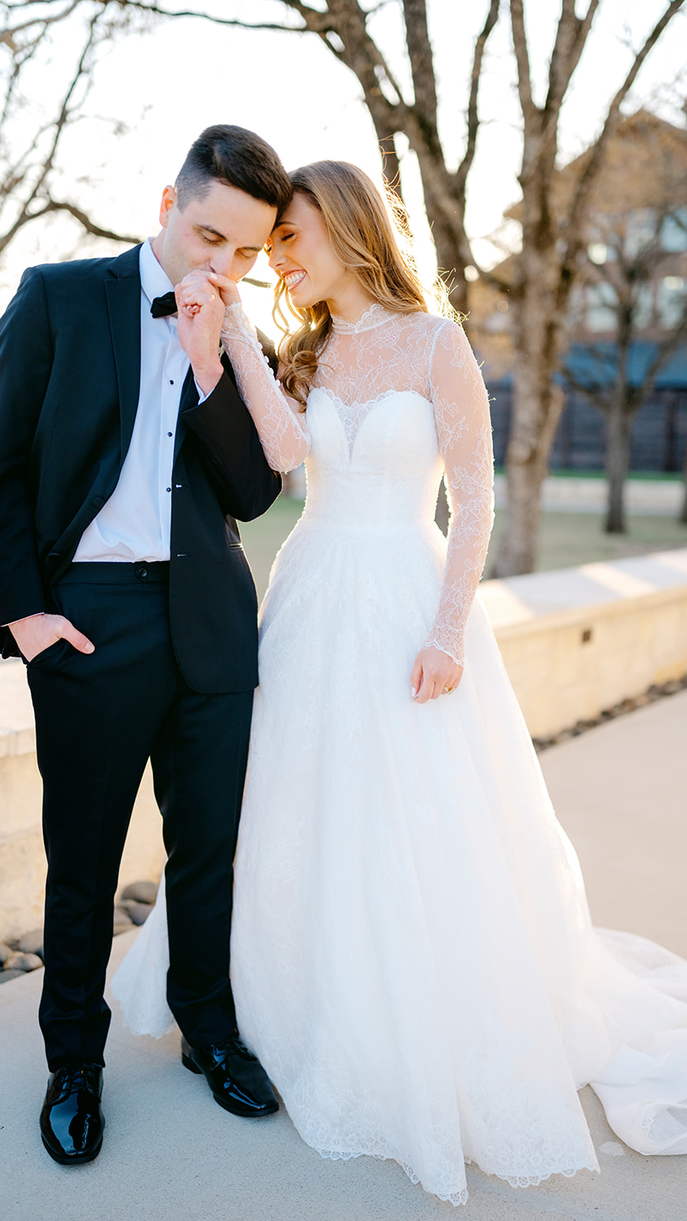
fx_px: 1296
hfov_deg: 29.7
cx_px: 343
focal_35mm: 40
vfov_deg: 50.5
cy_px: 601
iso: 400
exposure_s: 1/2000
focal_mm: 35
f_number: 1.2
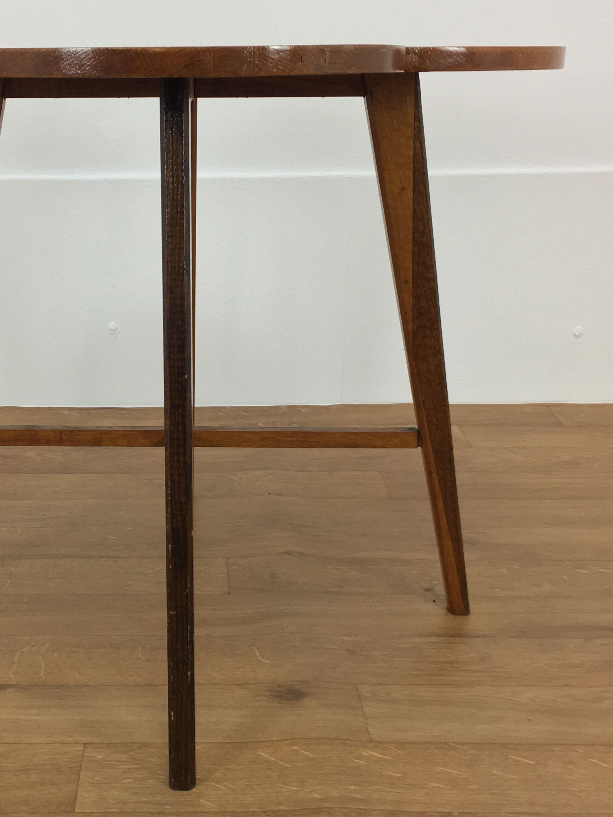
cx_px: 177
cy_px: 411
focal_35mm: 45
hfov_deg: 31.8
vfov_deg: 42.1
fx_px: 1062
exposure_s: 1/33
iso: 50
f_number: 2.2
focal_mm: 4.15
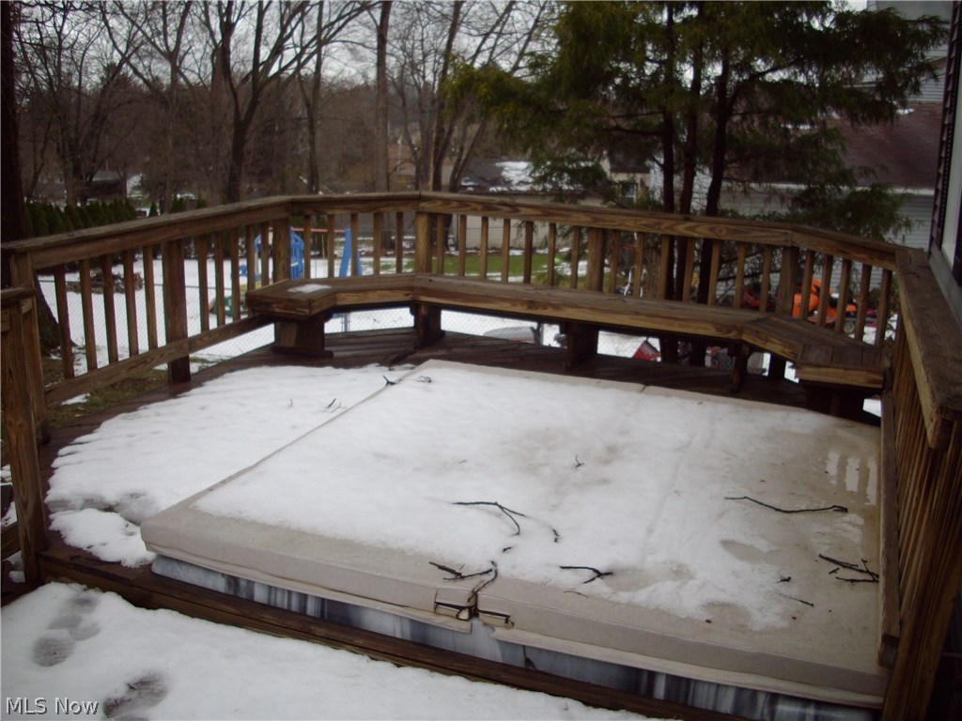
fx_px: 1028
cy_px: 360
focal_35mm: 37
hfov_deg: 50.1
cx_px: 481
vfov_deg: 38.7
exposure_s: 1/250
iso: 99
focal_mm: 6.2
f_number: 2.8
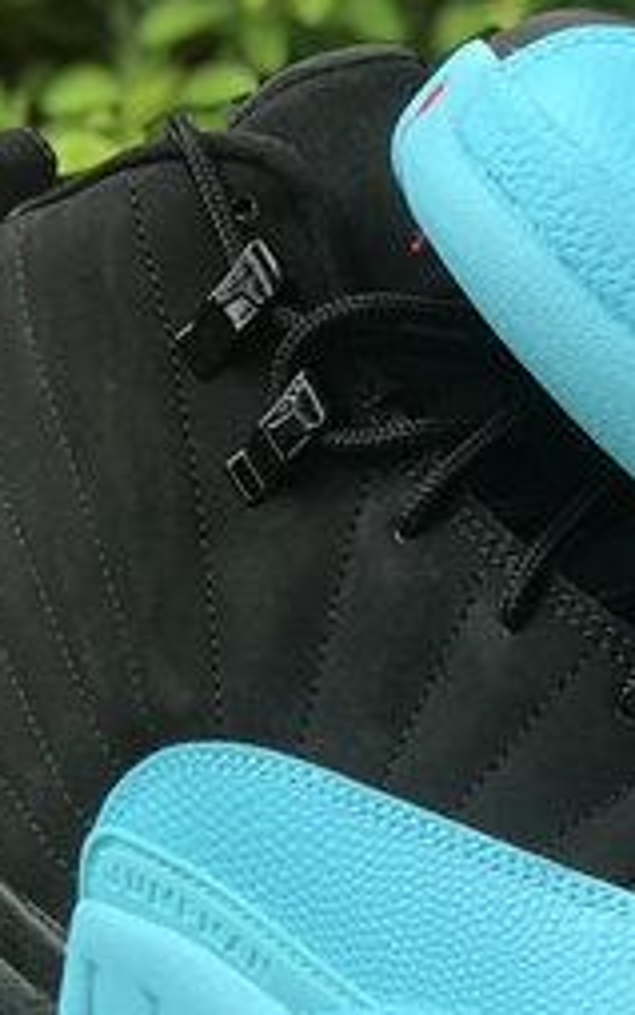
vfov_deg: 11.9
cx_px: 1066
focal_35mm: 176
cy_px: 533
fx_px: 4868
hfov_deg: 7.3
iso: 20
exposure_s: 1/125
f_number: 2.8
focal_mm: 6.6
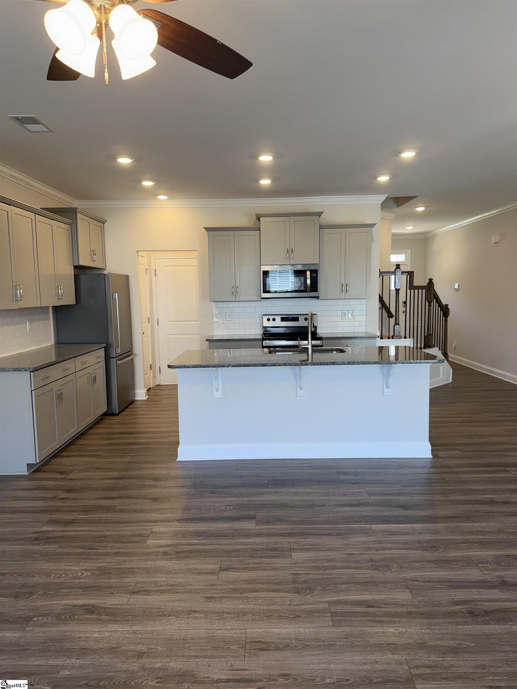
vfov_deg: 71.6
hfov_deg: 56.8
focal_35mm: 24
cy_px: 344
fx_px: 478
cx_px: 258
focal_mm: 6.76
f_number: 1.78
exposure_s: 1/120
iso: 80
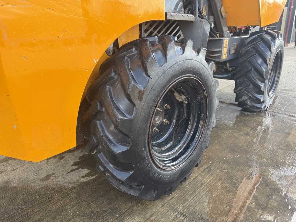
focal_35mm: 24
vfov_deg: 56.8
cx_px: 148
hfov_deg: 71.6
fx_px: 205
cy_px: 111
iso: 64
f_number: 1.78
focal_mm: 6.76
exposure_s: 1/276
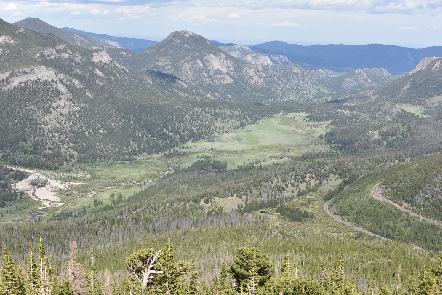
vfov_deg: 28.1
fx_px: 589
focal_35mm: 48
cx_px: 221
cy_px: 148
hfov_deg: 41.1
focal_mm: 48
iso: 100
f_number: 8
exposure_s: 1/250
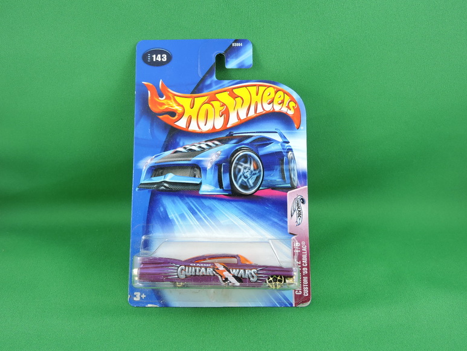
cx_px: 234
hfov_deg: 60.0
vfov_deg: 46.8
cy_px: 176
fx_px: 405
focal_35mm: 30
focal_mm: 5.4
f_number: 3.5
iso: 125
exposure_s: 1/30
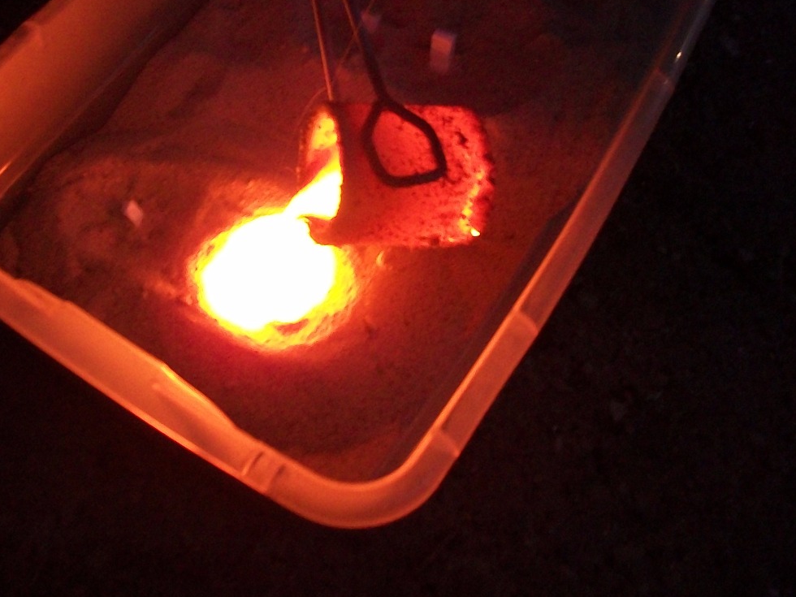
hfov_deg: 40.0
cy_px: 199
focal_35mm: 47
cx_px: 273
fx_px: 1081
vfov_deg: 30.6
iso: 220
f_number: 2.9
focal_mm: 5.7
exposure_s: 1/8
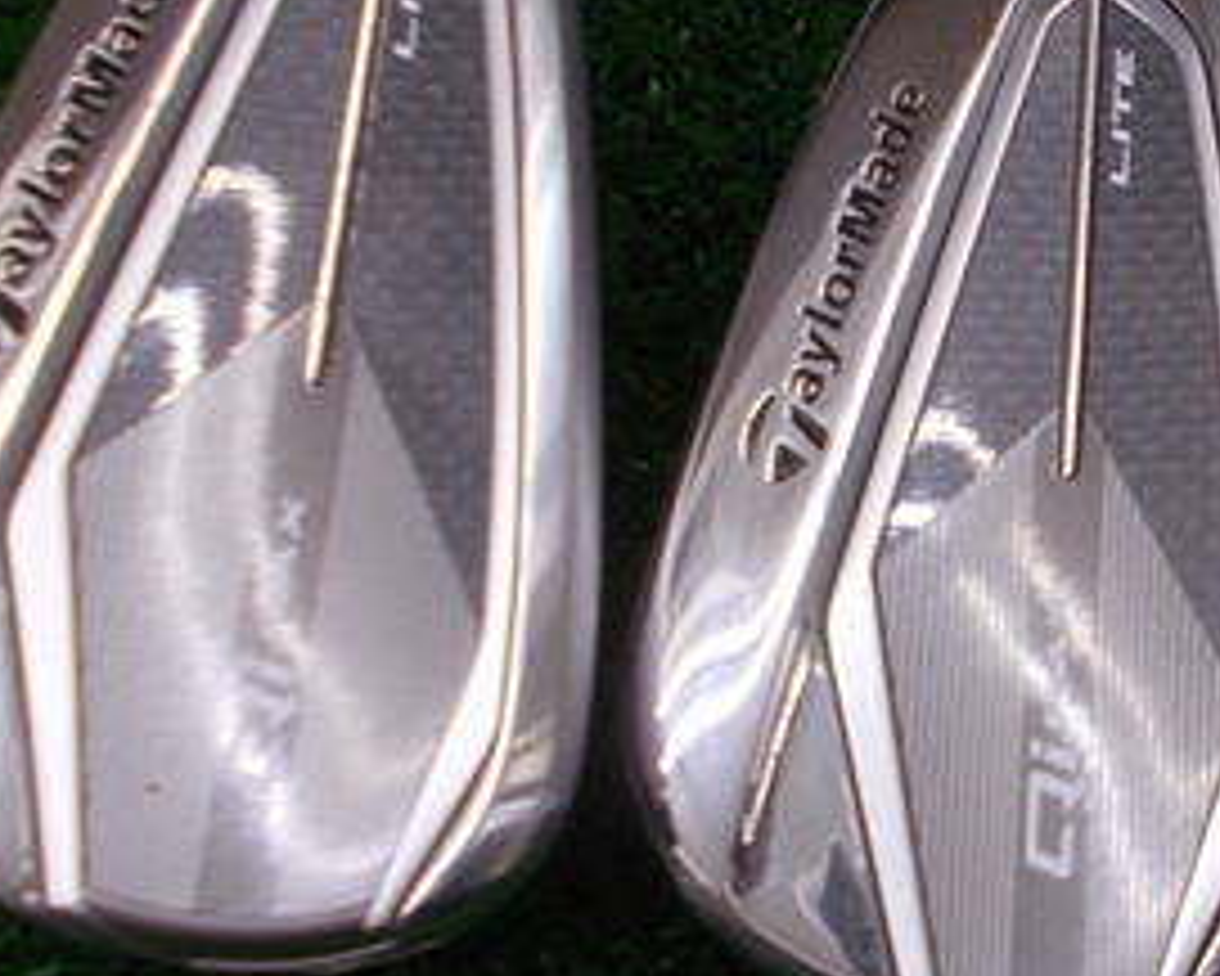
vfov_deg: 25.4
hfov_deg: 29.3
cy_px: 450
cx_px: 1225
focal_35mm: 60
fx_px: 2167
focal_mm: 4.6
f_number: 3.2
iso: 125
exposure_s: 1/25
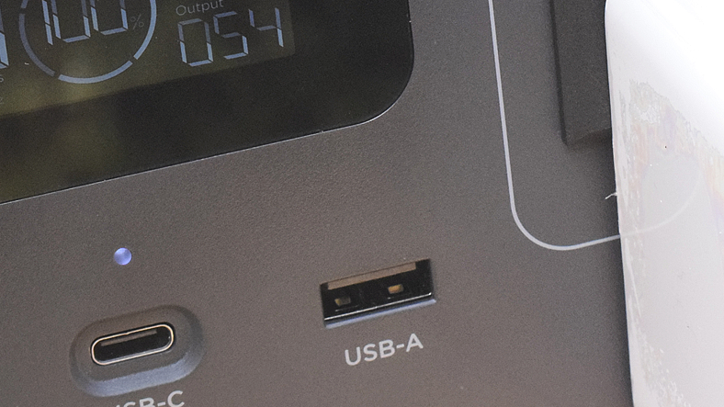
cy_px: 125
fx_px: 4210
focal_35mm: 219
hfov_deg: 9.8
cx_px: 515
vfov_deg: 5.5
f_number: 13
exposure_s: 1/640
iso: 3200
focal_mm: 55
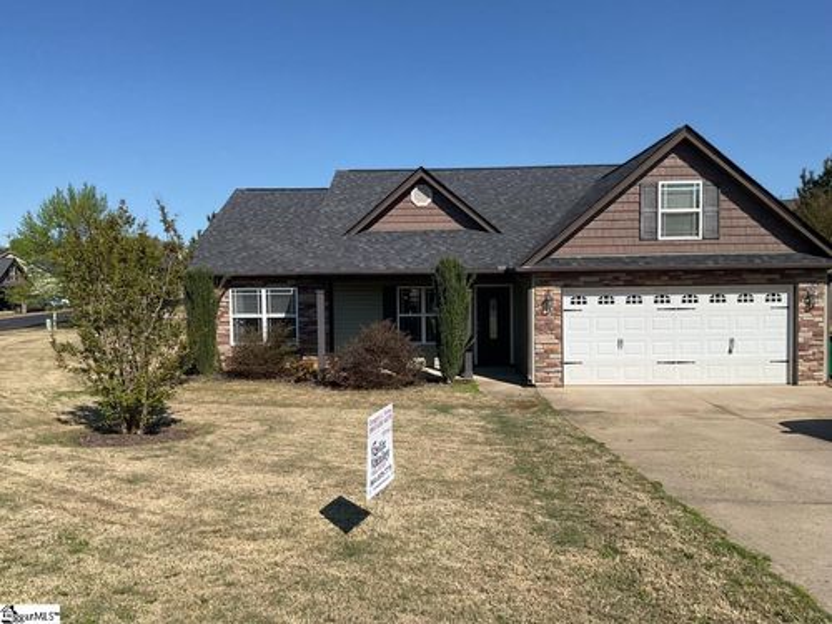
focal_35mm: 29
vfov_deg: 48.2
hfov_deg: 61.7
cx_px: 416
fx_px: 697
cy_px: 312
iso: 16
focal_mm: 3
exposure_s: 1/2538
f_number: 1.8
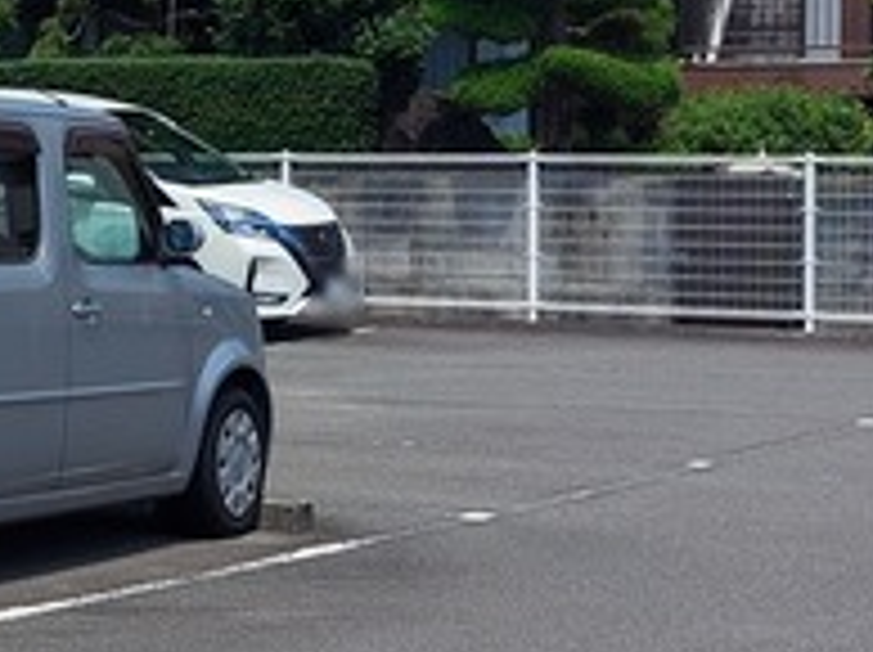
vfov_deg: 12.4
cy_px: 211
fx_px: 2997
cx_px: -382
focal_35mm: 119
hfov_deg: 15.5
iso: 25
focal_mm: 5.23
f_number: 1.8
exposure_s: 1/609
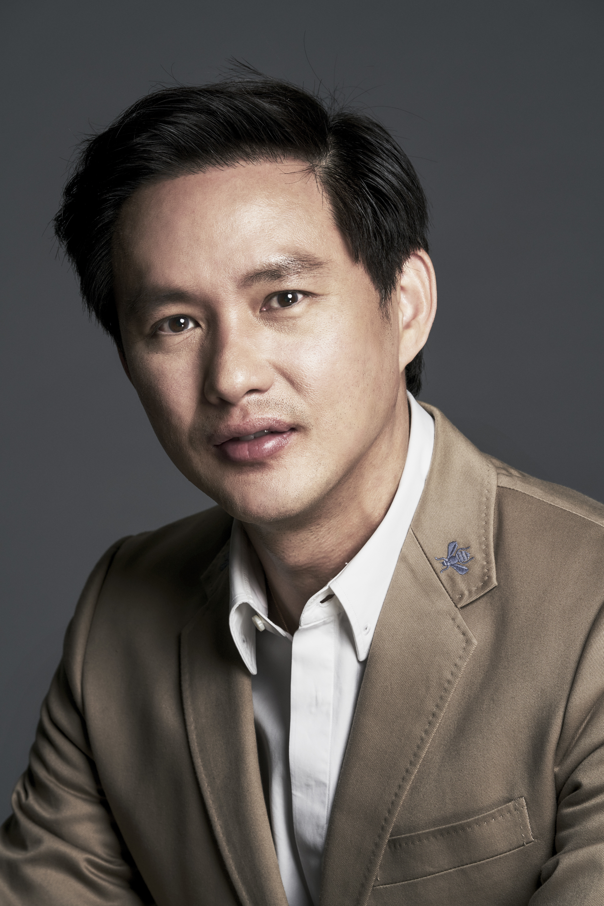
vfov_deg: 11.2
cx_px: 302
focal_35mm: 184
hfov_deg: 7.5
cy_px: 453
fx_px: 4628
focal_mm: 184
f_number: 10
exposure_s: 1/125
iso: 250
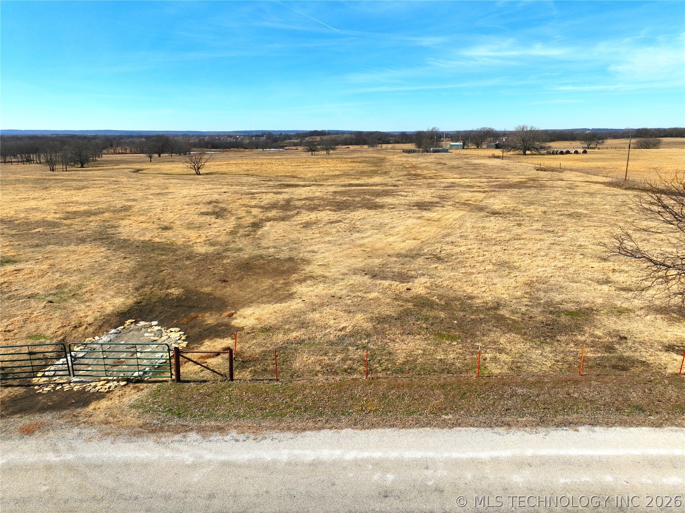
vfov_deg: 56.8
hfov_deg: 71.6
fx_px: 475
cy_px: 256
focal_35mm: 24
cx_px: 342
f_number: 2.8
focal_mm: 12.29
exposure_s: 1/2000
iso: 100
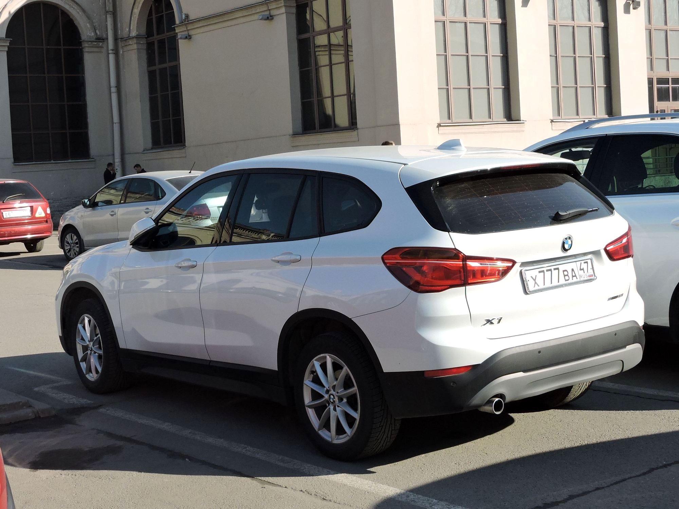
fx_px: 883
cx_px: 340
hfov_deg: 42.1
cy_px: 254
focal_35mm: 45
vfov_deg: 32.2
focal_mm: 8.1
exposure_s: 1/640
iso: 100
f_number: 4
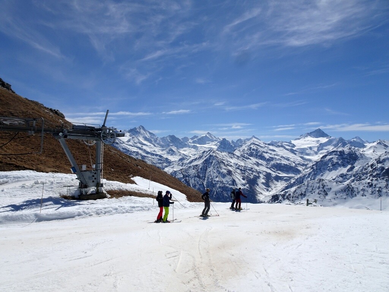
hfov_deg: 71.6
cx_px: 194
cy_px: 146
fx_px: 270
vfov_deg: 56.8
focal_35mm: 24
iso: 80
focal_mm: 4.1
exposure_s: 1/2000
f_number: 4.5
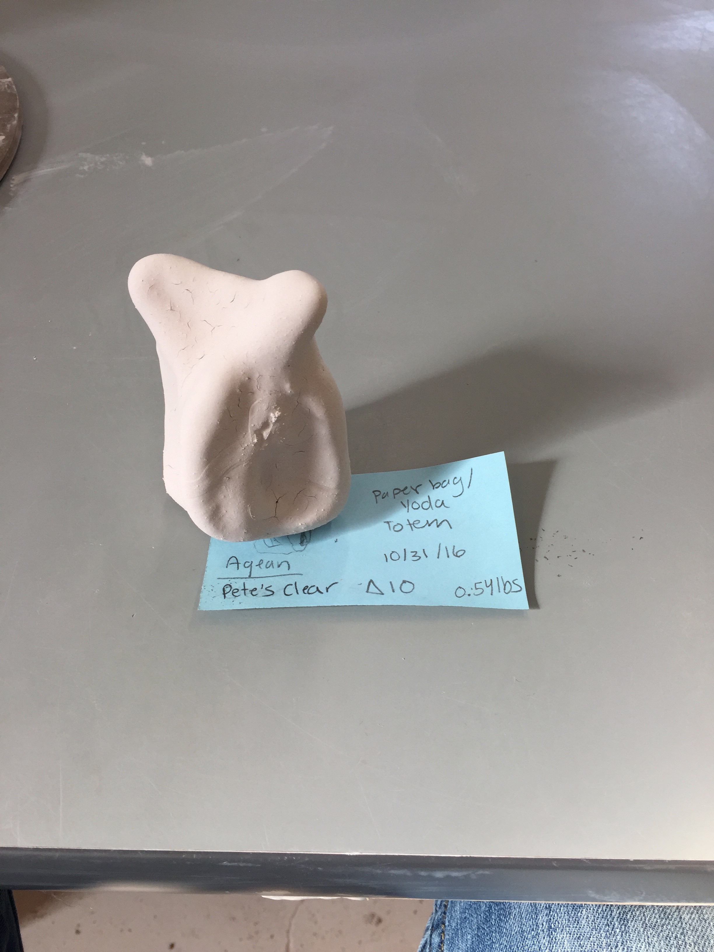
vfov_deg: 61.7
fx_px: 798
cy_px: 476
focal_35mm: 29
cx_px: 357
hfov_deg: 48.2
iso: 40
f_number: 2.2
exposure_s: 1/120
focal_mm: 4.15
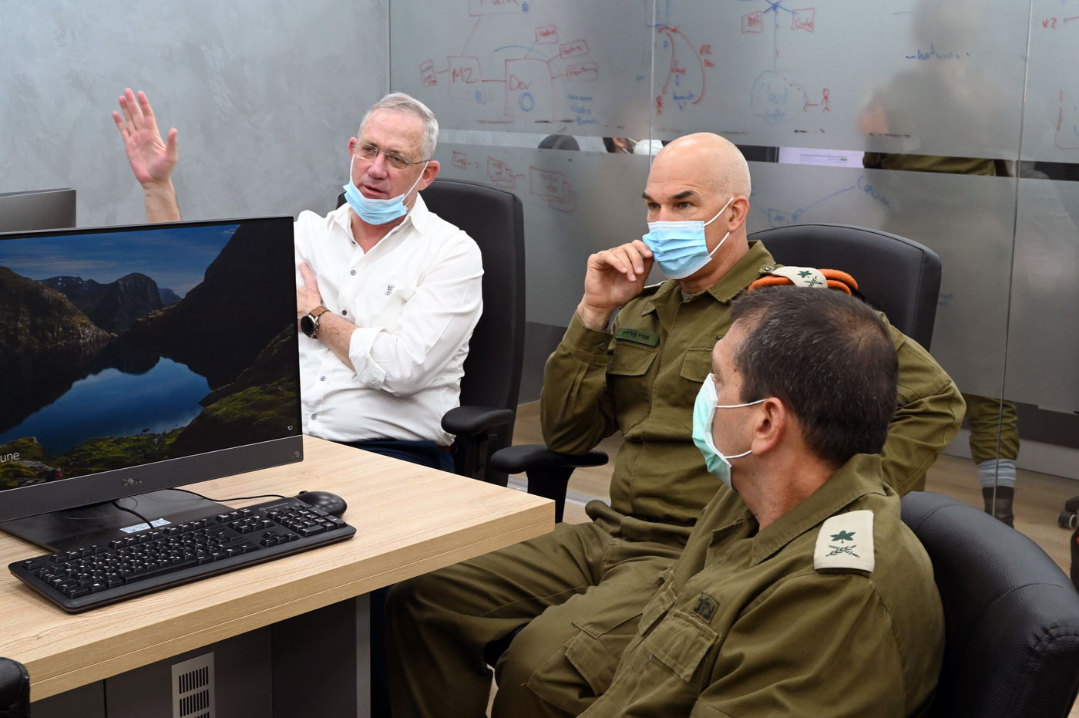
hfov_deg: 41.1
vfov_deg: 28.0
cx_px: 540
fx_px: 1437
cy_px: 359
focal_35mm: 48
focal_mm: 48
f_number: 11
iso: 4000
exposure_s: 1/160
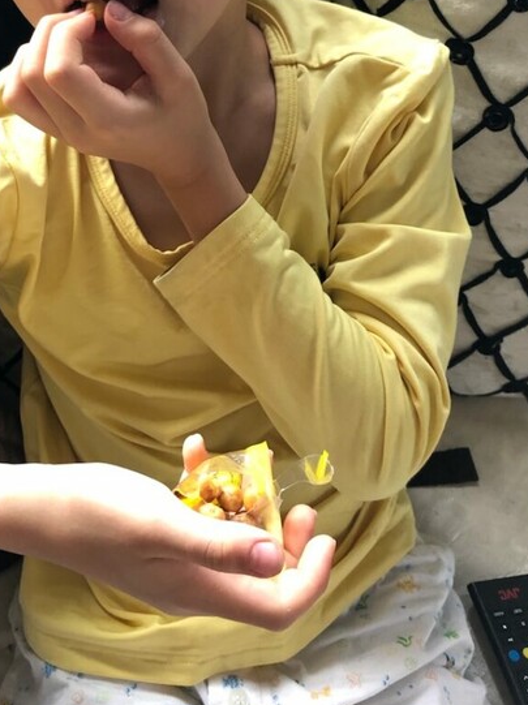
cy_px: 169
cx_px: 170
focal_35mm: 44
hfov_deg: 32.5
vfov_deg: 41.6
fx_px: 896
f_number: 1.8
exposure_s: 1/30
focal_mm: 3.99
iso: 40
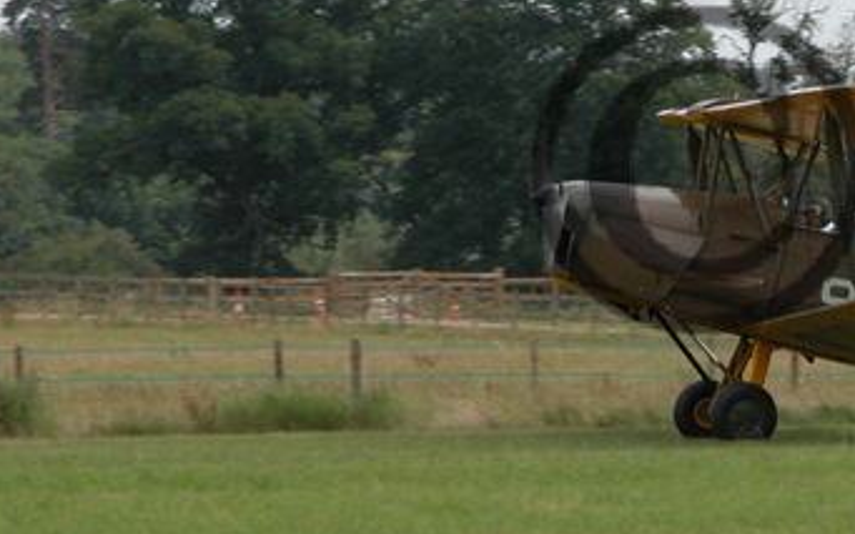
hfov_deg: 3.8
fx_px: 12907
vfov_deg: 2.4
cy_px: 170
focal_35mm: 554
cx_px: 700
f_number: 5.8
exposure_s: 1/312
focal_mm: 56.7
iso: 100
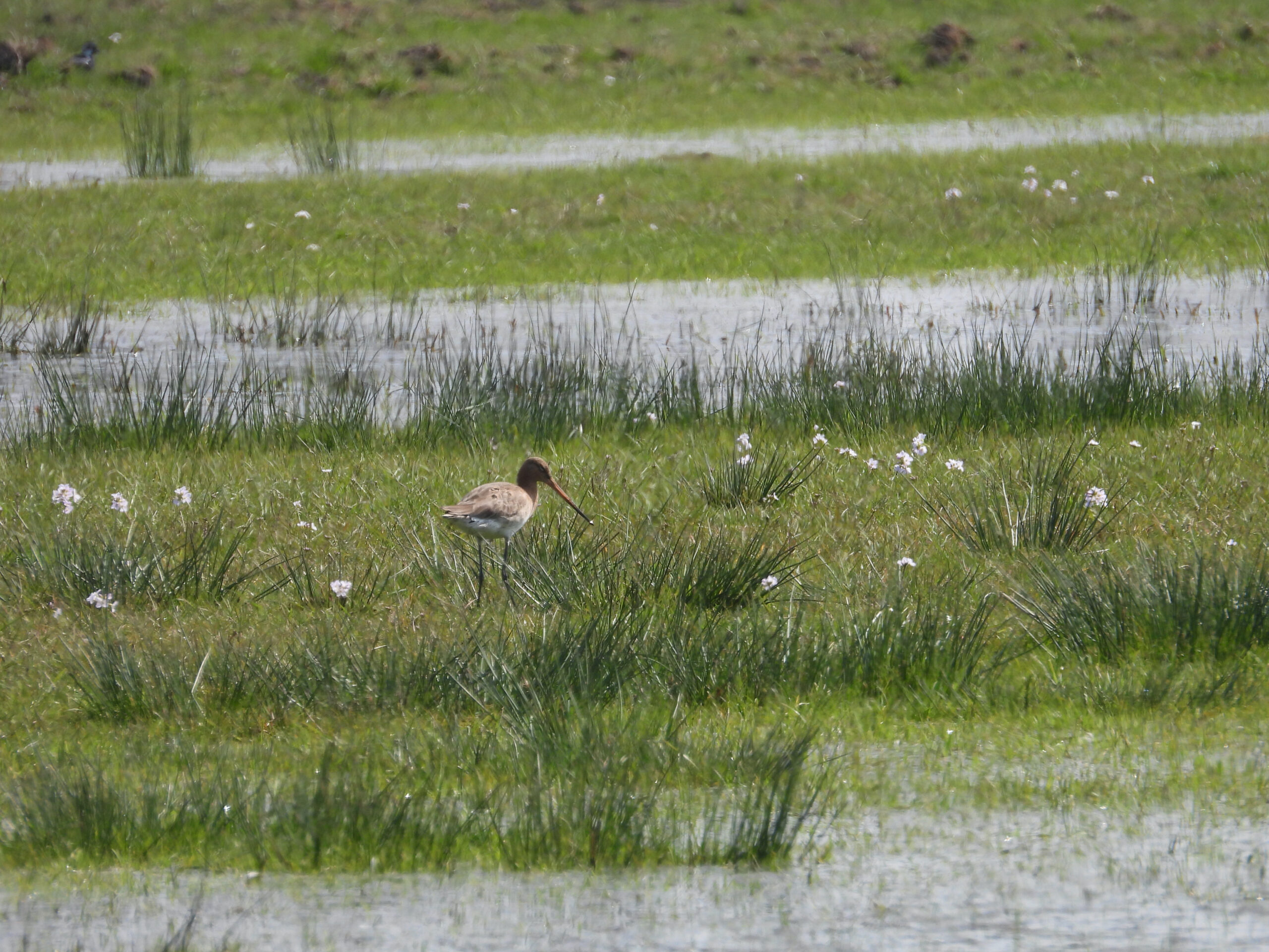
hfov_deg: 1.7
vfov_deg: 1.2
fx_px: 43991
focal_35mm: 1200
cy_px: 476
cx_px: 634
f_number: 5.6
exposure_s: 1/500
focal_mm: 216
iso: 125
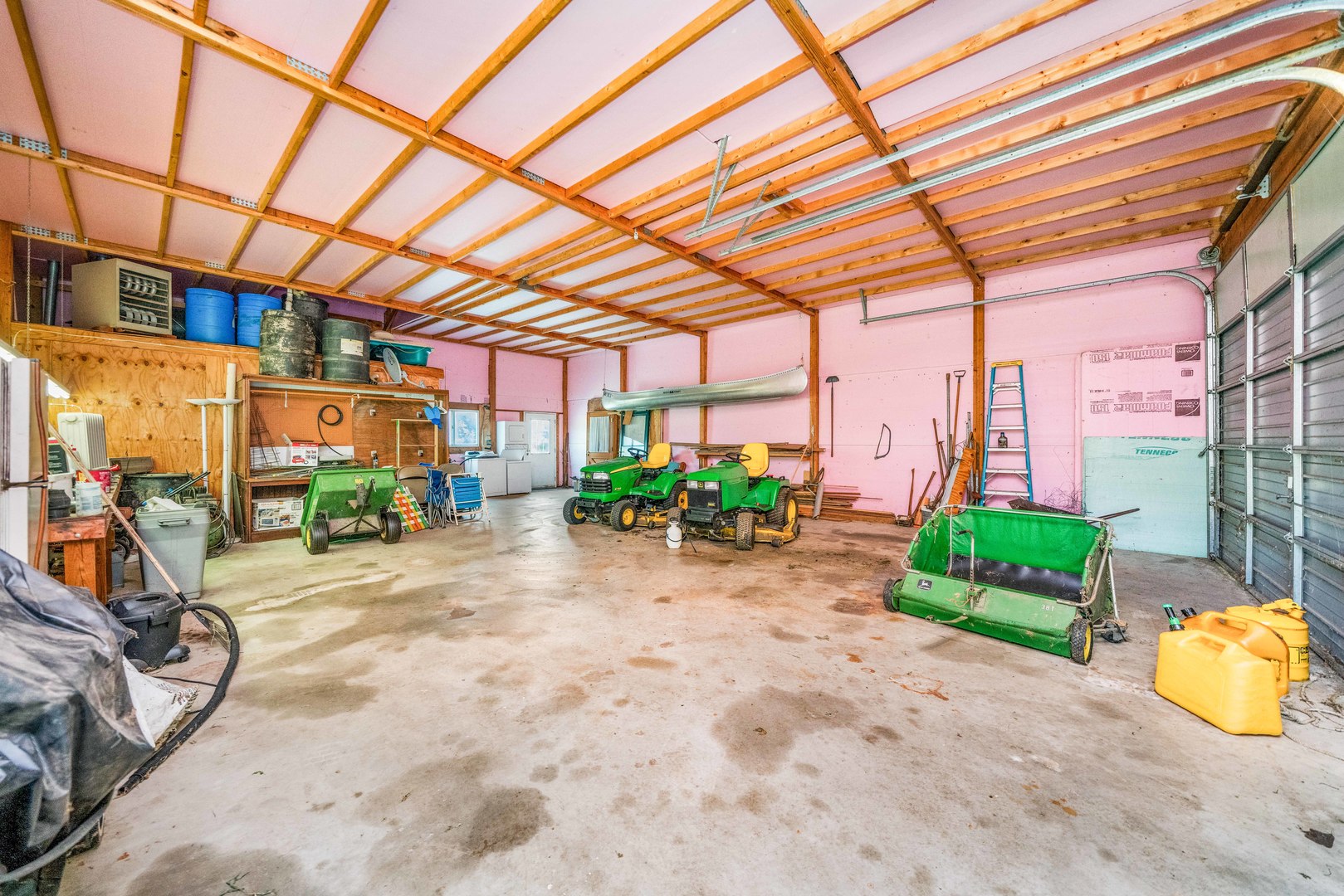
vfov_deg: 90.0
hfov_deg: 112.6
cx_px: 672
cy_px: 448
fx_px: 448
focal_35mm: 12
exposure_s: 1/40
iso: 3200
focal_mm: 12
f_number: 4.5
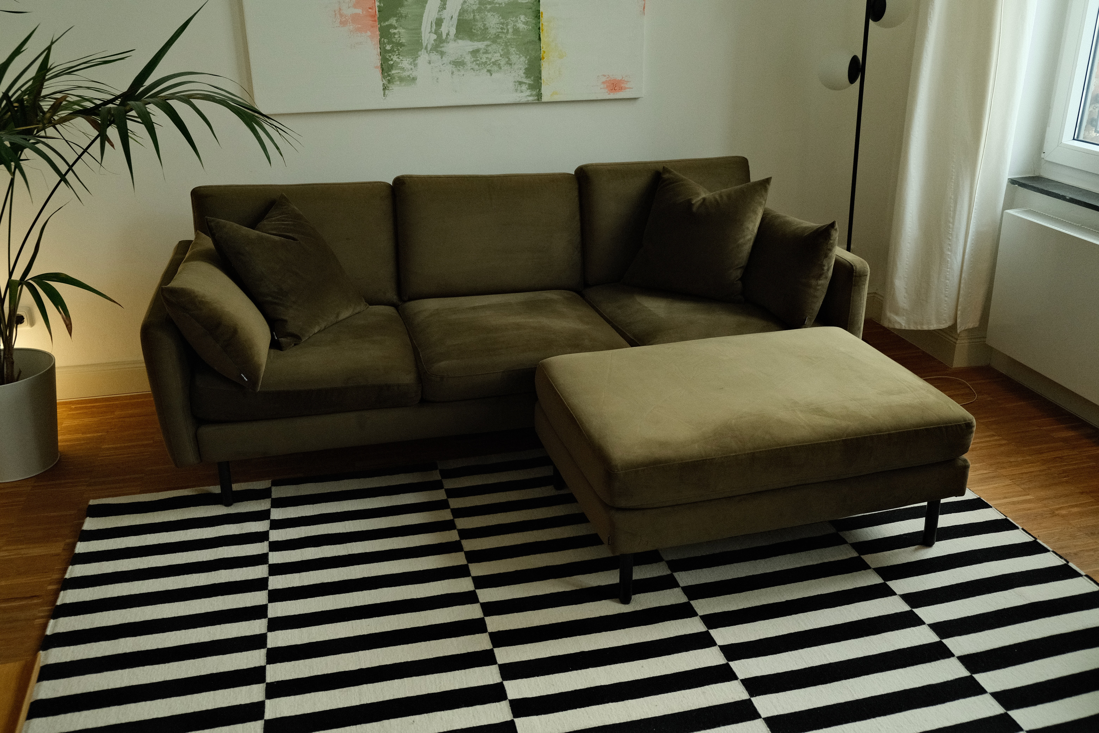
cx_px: 550
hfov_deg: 58.7
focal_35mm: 32
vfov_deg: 41.1
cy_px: 366
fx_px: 977
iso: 1600
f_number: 3.2
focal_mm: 21.4
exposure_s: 1/210
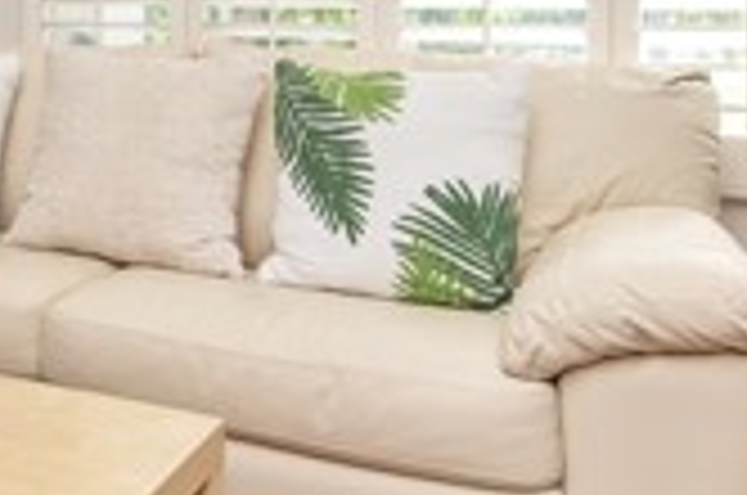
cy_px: 18
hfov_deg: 31.7
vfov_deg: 24.0
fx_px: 1118
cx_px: -117
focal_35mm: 54
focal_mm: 14
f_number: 5.6
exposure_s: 1/125
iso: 140
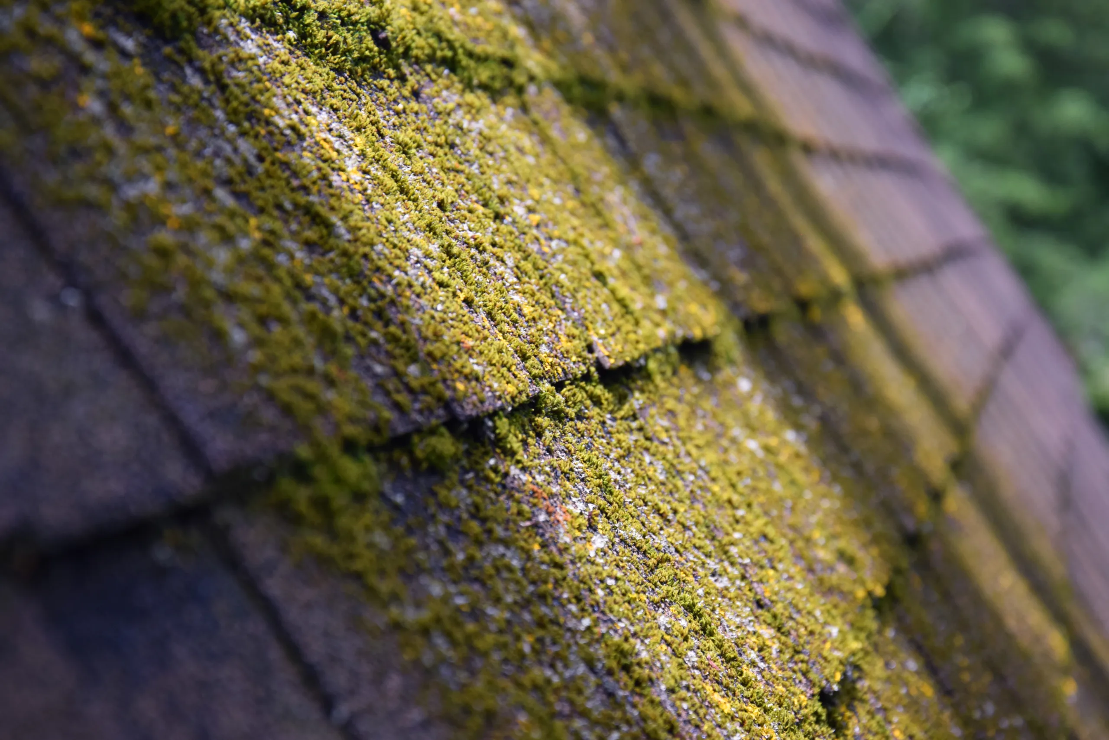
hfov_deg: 19.5
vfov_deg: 13.0
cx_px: 554
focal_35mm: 105
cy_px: 370
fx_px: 3235
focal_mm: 70
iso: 400
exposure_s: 1/200
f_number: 7.1
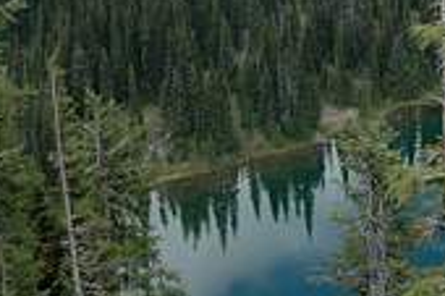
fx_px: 1358
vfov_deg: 12.0
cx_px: 327
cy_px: -109
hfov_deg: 18.5
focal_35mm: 110
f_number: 7.1
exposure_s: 1/200
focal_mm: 24
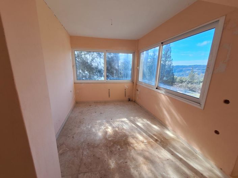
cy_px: 89
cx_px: 119
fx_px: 89
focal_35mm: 13
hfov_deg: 106.2
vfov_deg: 89.9
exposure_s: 1/321
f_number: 2.2
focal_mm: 1.74
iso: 40
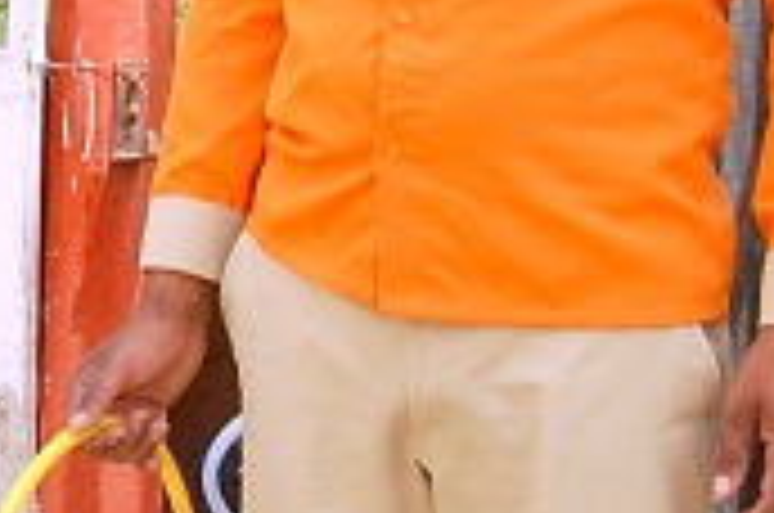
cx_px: -148
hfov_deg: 10.1
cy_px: 356
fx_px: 4303
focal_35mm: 201
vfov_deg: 6.8
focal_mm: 19
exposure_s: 1/160
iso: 400
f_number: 13
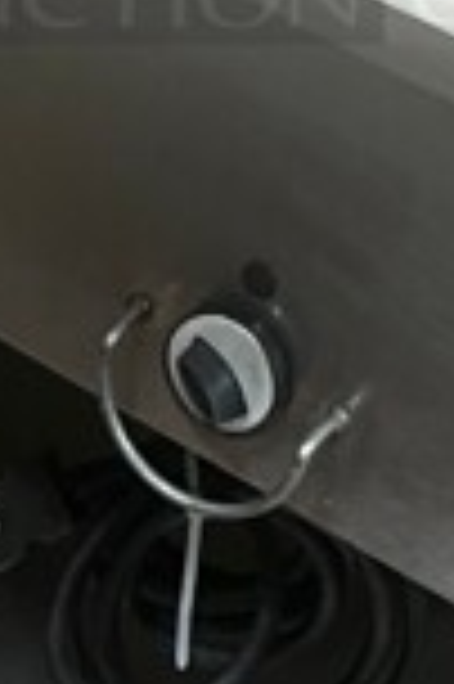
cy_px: -191
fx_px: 2749
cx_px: 333
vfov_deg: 13.7
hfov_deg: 9.4
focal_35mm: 145
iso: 250
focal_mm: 5.1
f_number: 1.6
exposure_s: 1/60
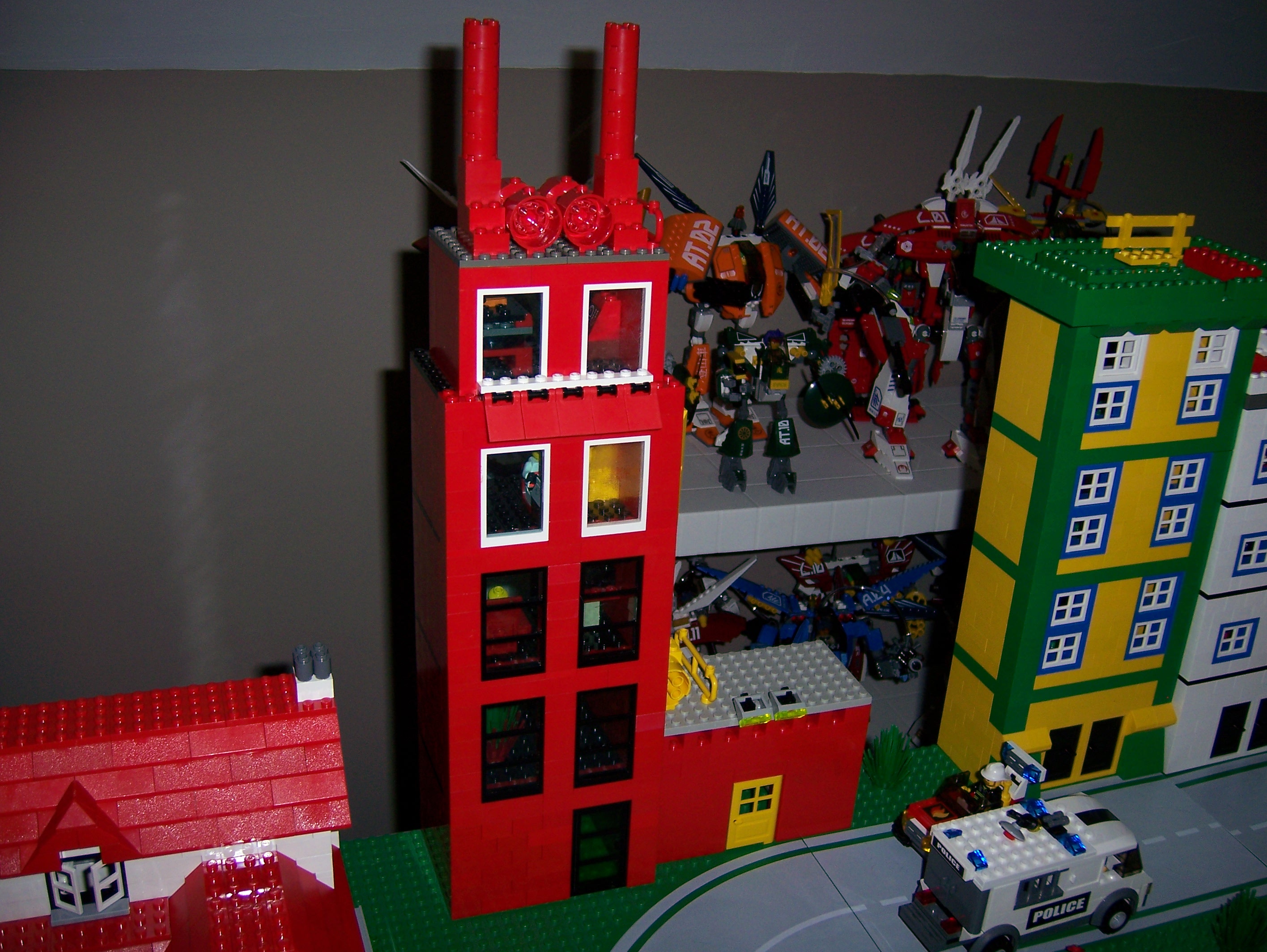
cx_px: 634
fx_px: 1319
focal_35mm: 36
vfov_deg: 39.7
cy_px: 476
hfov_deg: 51.3
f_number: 2.8
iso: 100
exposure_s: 1/60
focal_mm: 6
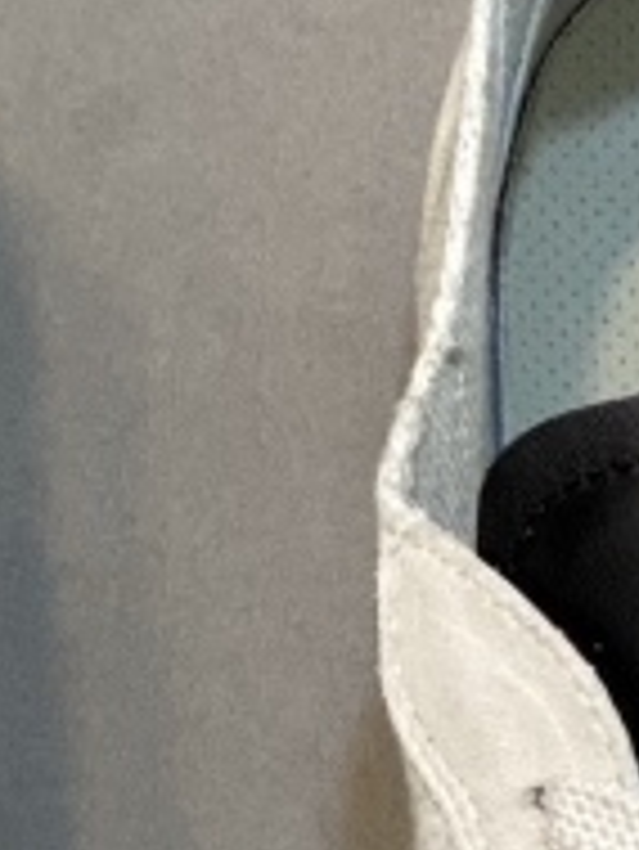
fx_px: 9736
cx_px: 14
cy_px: 1345
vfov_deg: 5.0
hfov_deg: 3.8
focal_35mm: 396
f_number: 2
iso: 100
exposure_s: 1/100
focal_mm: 6
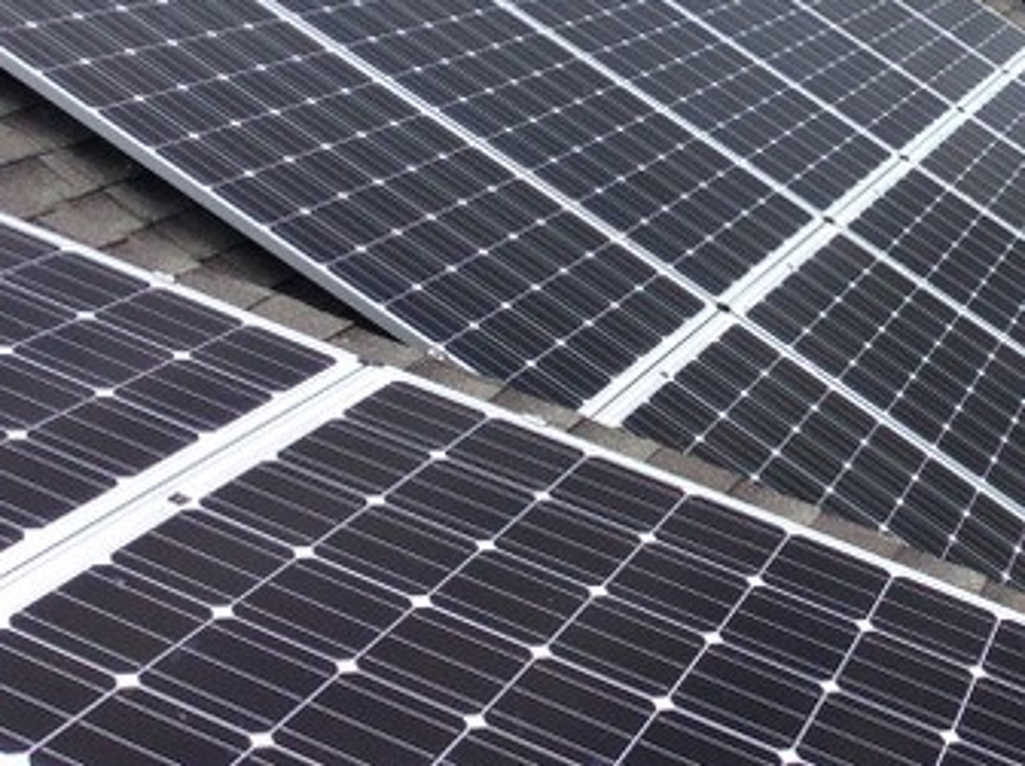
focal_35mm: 61
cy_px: 110
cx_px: 930
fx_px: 1804
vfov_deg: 23.5
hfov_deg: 30.3
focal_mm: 3.3
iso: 32
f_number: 2.4
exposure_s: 1/986
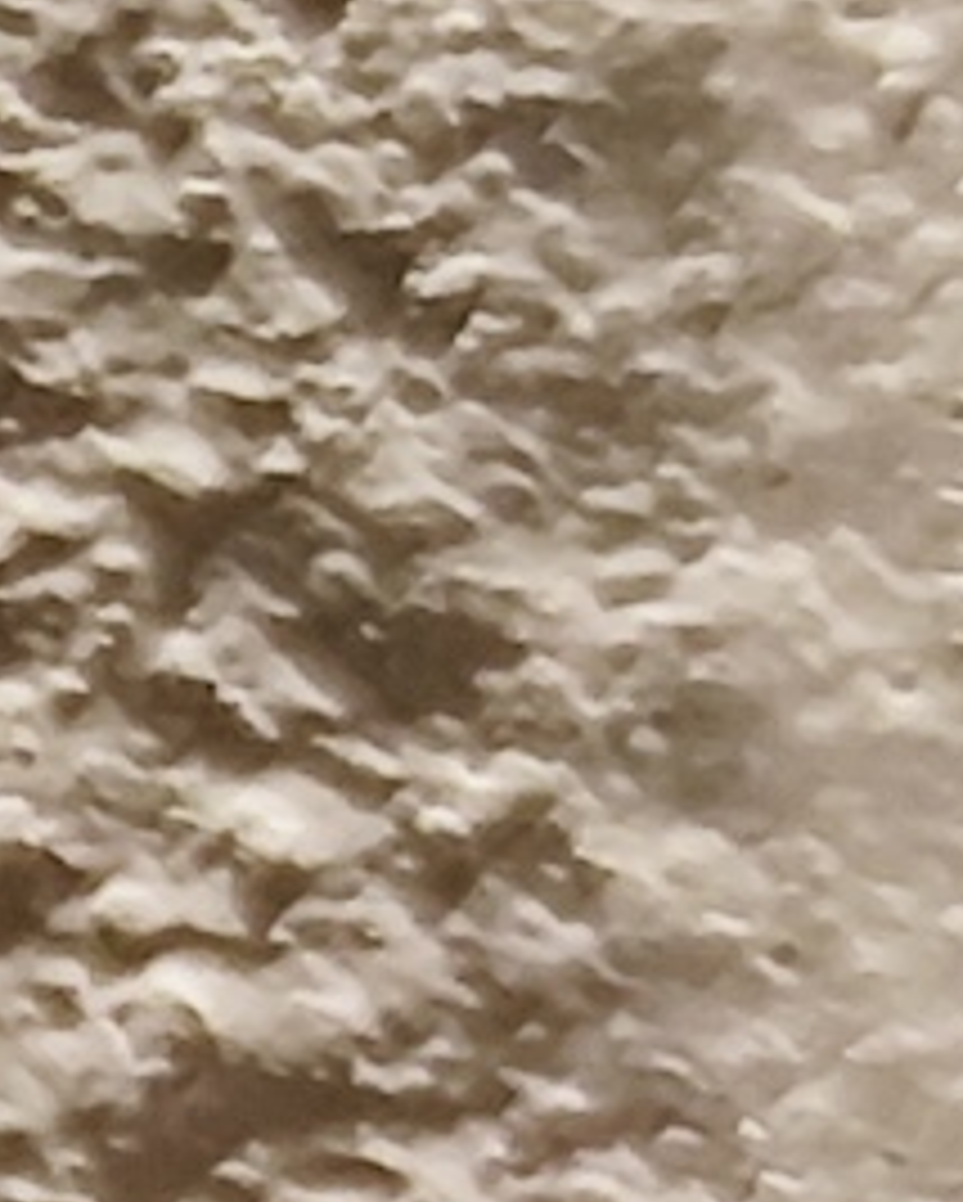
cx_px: -2142
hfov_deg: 7.7
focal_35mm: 168
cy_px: 1900
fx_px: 5978
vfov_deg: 11.0
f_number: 1.88
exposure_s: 1/50
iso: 552
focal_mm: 5.59
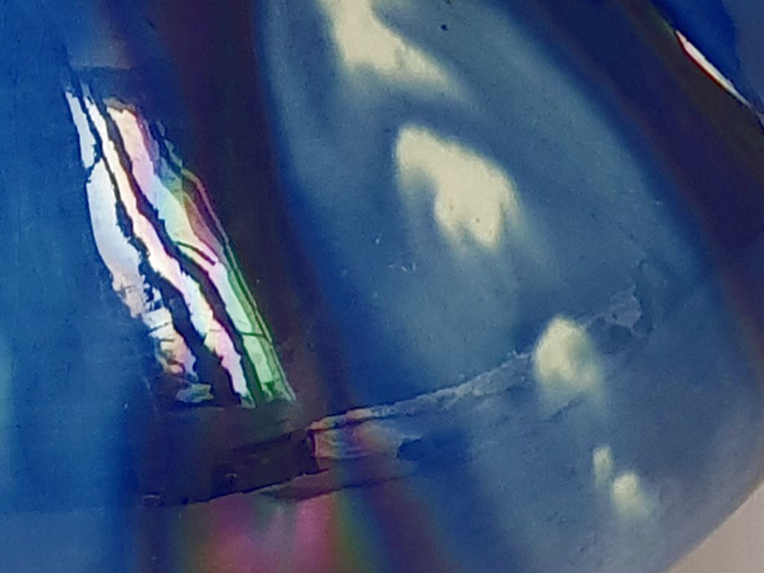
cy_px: -136
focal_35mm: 206
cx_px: -74
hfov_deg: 9.5
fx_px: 4545
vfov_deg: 7.1
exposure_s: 1/30
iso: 40
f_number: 2.4
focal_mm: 6
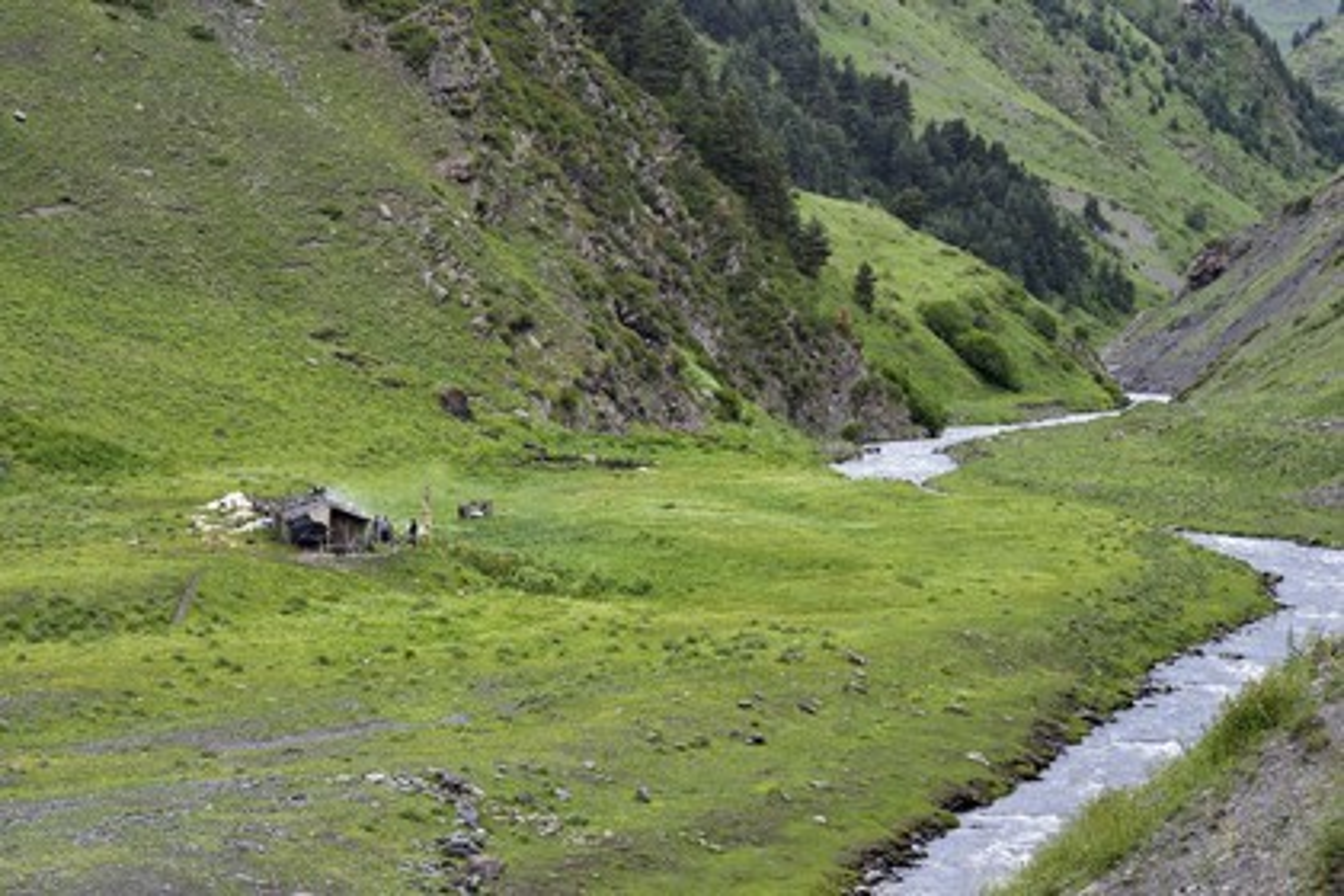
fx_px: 3658
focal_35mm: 98
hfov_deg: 20.8
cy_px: 448
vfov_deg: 14.0
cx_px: 672
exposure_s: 1/250
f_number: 9
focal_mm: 98
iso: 320
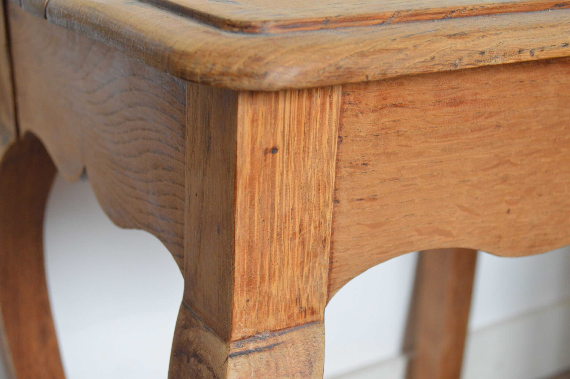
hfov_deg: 36.9
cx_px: 285
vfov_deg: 25.0
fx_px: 854
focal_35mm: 54
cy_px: 190
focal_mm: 36
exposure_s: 1/15
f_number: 5
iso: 1250
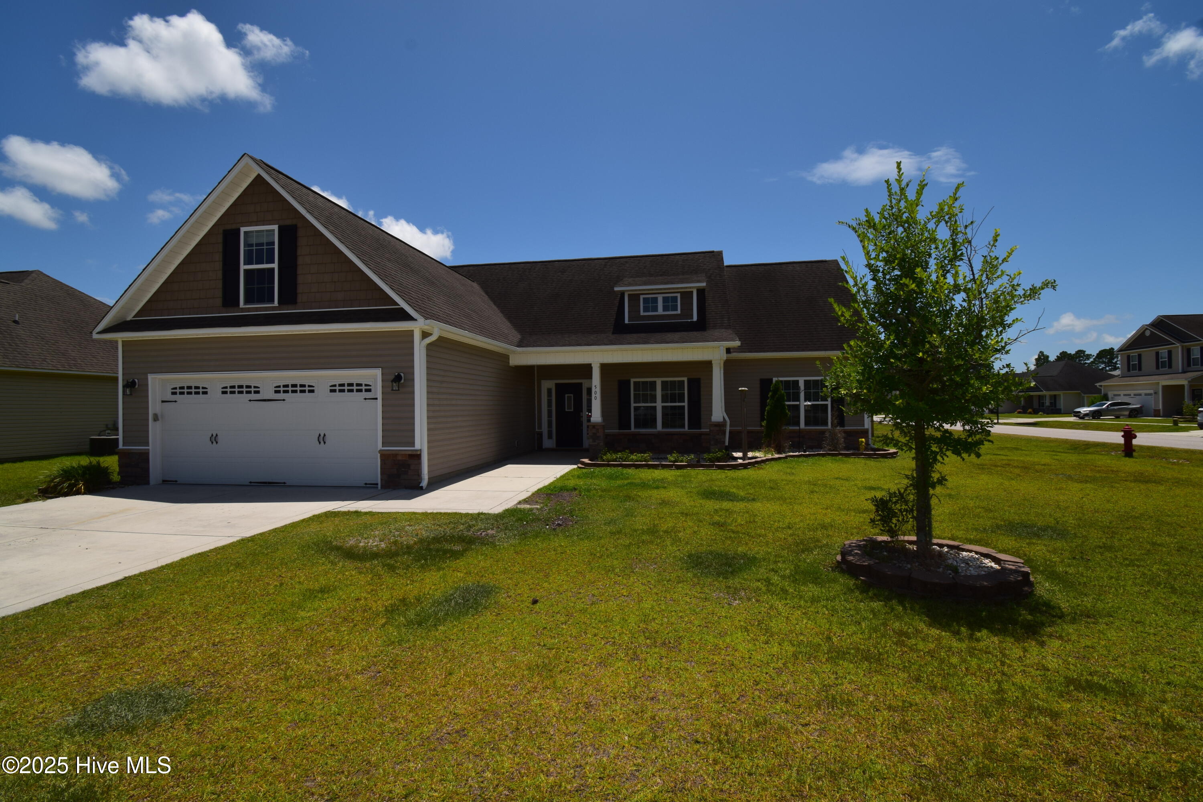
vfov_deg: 77.3
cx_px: 602
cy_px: 401
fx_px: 501
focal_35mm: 15
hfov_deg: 100.4
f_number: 13
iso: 100
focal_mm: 10
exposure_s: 1/200
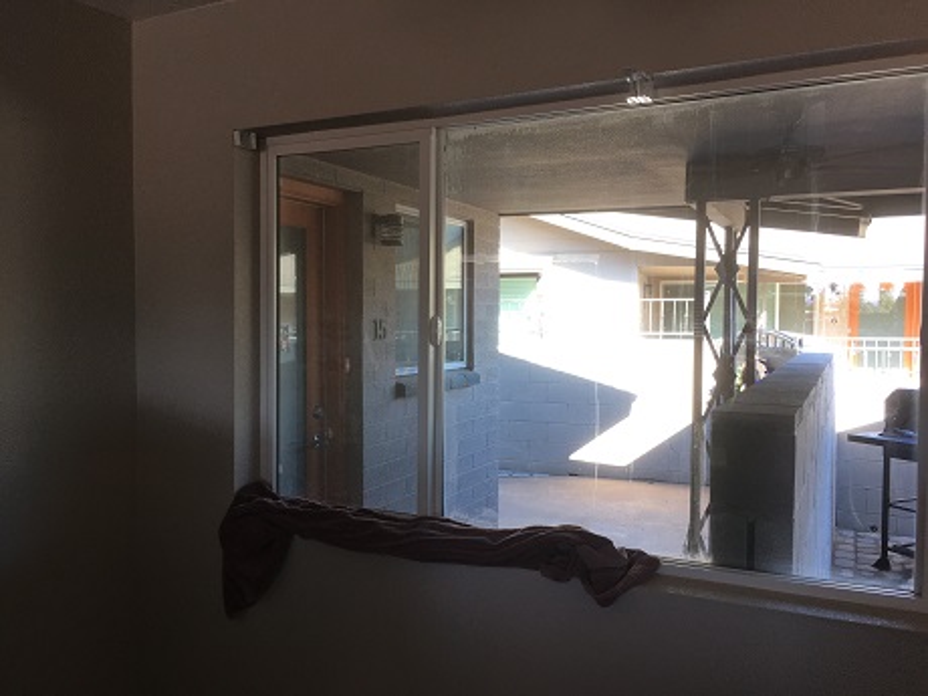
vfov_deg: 48.2
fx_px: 777
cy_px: 348
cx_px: 464
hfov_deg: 61.7
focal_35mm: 29
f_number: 2.2
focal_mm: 4.15
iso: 32
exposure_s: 1/60
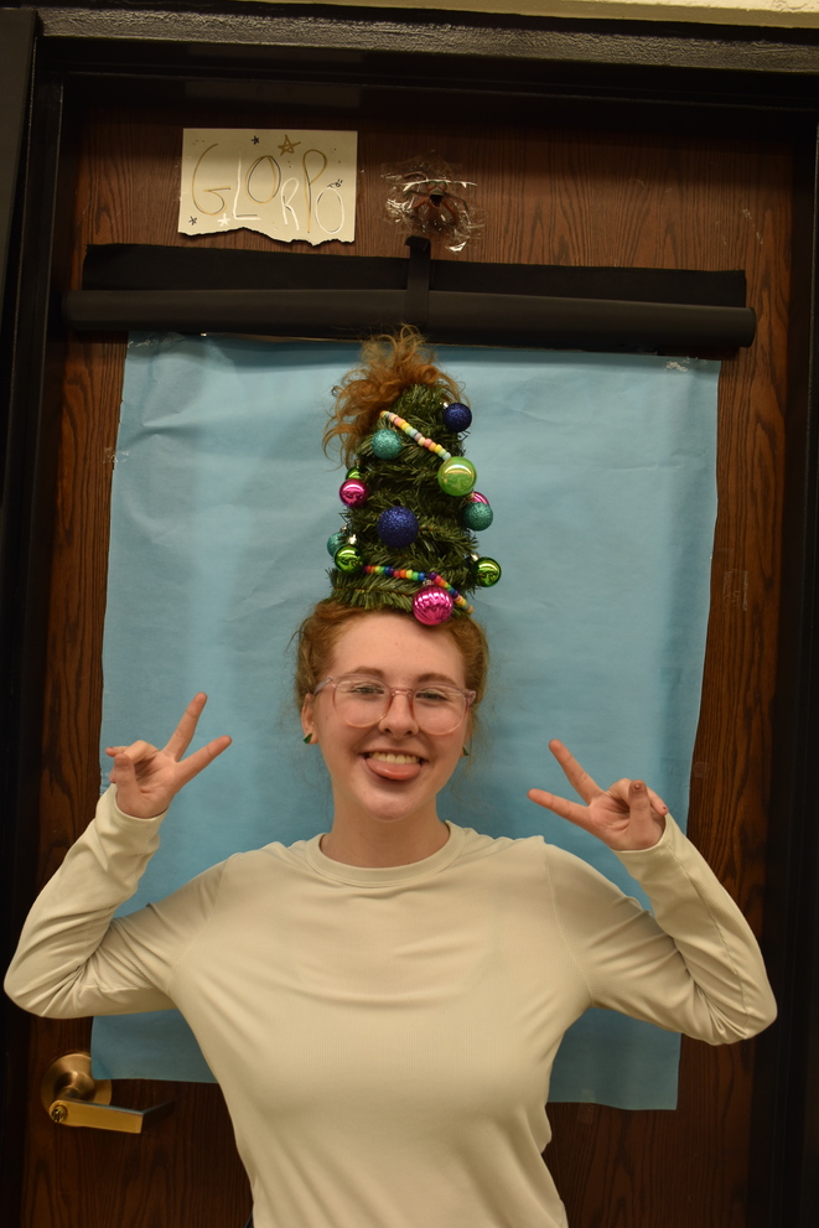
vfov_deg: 60.3
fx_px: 1057
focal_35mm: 31
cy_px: 625
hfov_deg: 42.3
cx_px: 406
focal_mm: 20
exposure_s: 1/30
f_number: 5.6
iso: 125
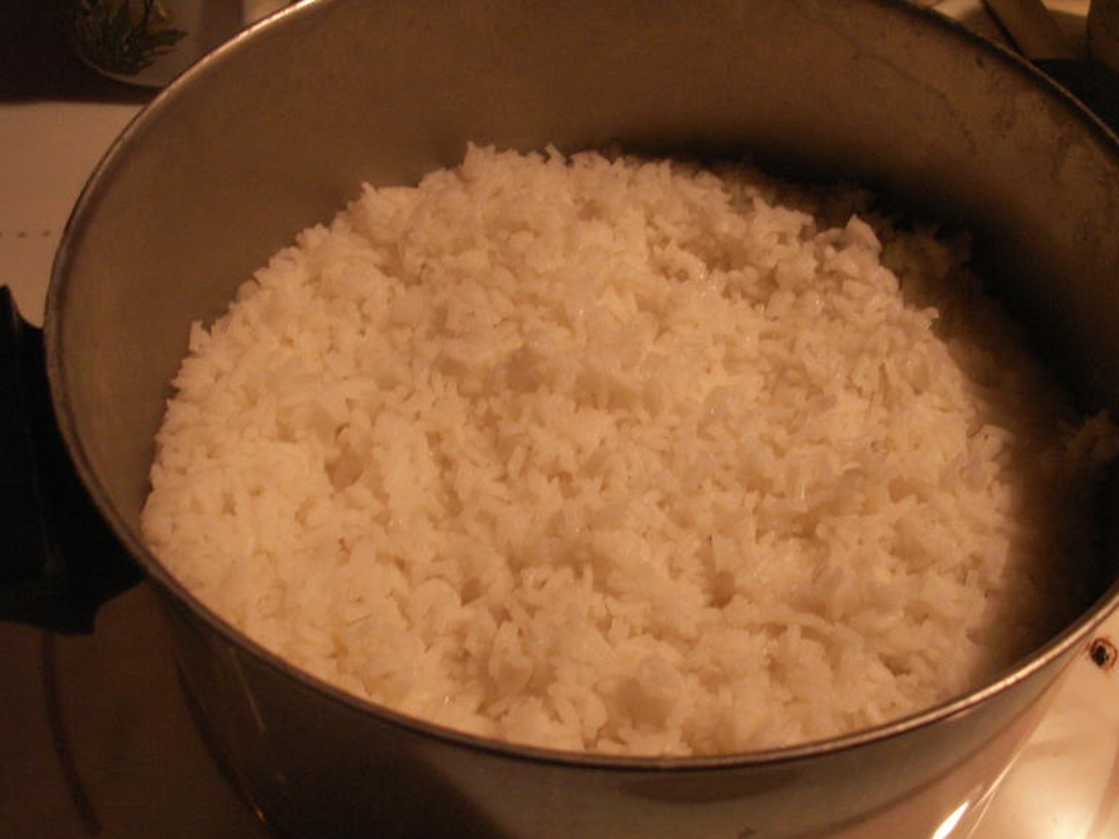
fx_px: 1325
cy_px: 406
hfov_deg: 45.6
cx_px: 654
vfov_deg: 35.1
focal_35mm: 41
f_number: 2.8
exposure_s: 1/15
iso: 160
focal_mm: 5.86
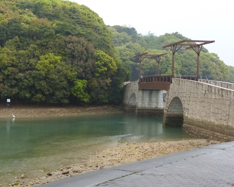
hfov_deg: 33.0
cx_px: 116
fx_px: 395
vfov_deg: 26.7
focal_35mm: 57
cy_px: 93
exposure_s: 1/60
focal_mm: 9.8
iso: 800
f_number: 2.8
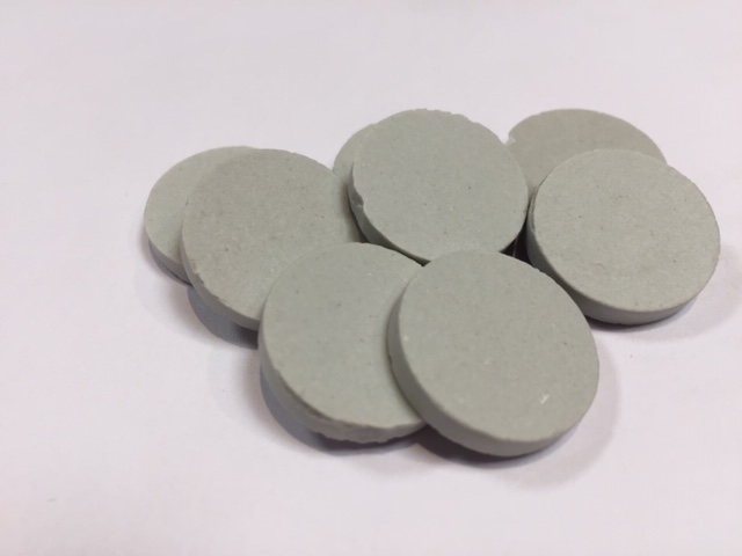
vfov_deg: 48.2
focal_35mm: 29
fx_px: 622
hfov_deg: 61.7
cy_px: 278
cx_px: 371
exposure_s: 1/50
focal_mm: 4.15
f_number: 2.2
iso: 40
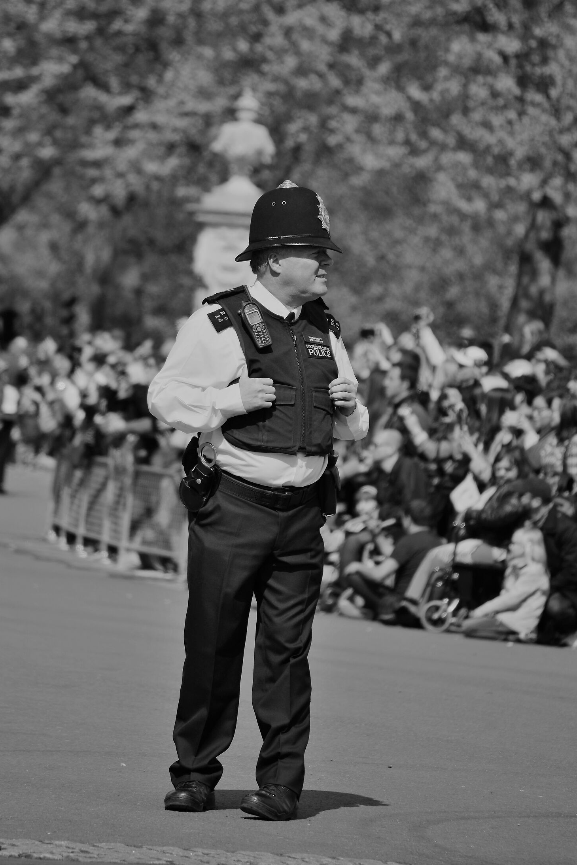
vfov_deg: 6.3
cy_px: 393
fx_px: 7908
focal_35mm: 329
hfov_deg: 4.2
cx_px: 283
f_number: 6.3
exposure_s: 1/640
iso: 100
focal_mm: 200
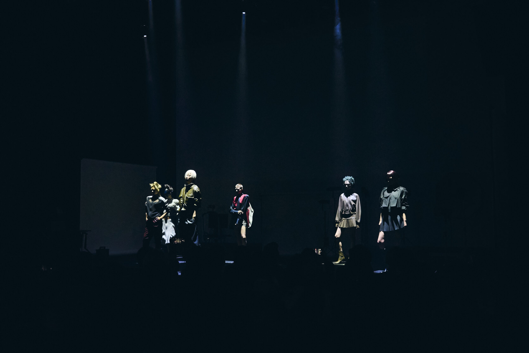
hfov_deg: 49.6
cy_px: 176
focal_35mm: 39
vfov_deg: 34.2
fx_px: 573
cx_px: 264
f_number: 2.8
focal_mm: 26.5
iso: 3200
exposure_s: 1/800
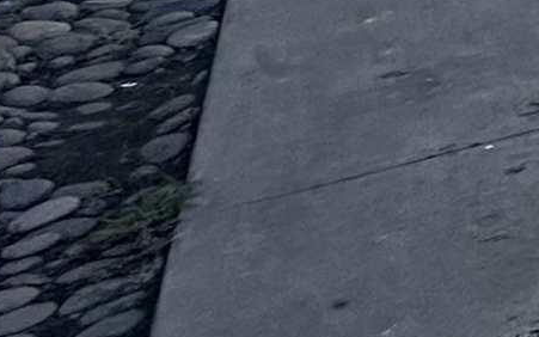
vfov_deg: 10.7
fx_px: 1484
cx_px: 1801
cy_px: -525
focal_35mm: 101
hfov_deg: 10.1
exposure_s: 1/1553
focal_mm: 2.22
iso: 40
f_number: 2.2
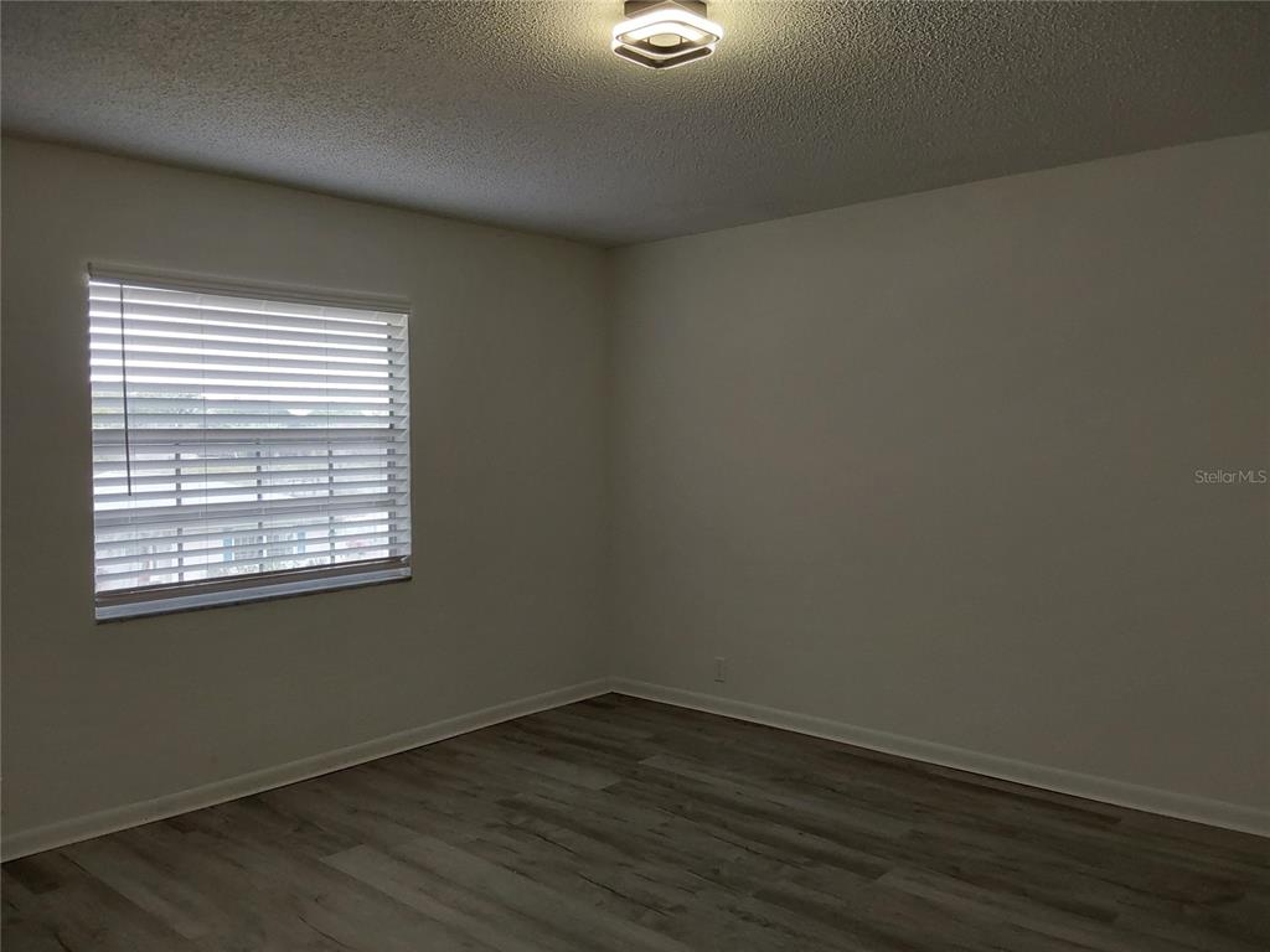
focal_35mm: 28
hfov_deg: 63.4
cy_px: 476
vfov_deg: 49.7
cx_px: 635
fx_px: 1027
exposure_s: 1/60
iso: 50
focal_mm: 2.91
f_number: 1.9
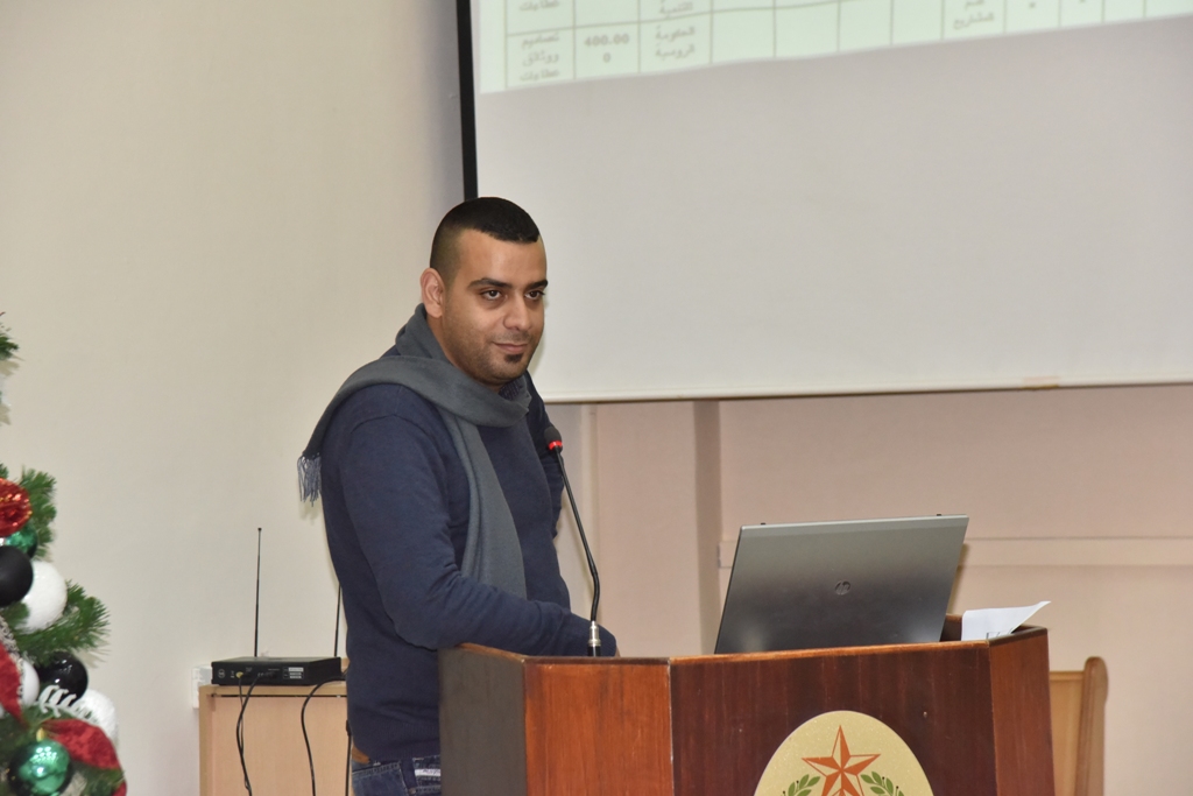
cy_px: 398
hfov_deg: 18.3
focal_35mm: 112
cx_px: 596
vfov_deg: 12.2
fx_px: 3712
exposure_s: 1/250
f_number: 6.3
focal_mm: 112
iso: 2500
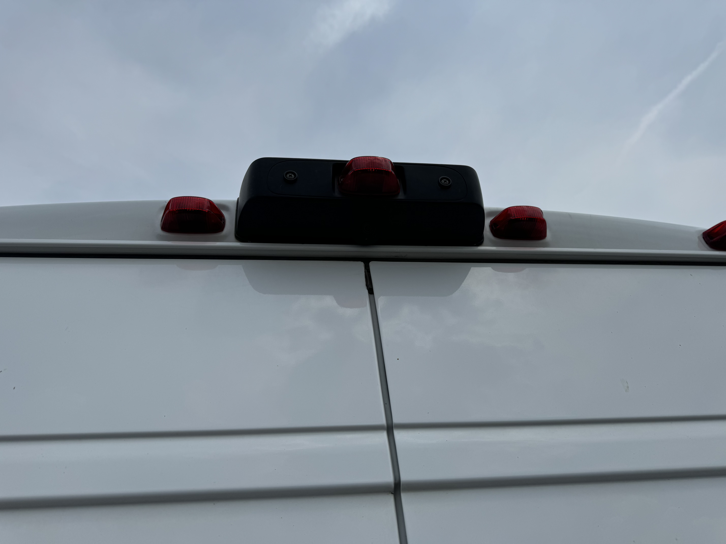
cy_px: 272
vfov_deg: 56.8
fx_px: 503
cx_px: 363
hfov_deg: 71.6
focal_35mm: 24
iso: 80
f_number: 1.78
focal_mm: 6.76
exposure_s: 1/12346
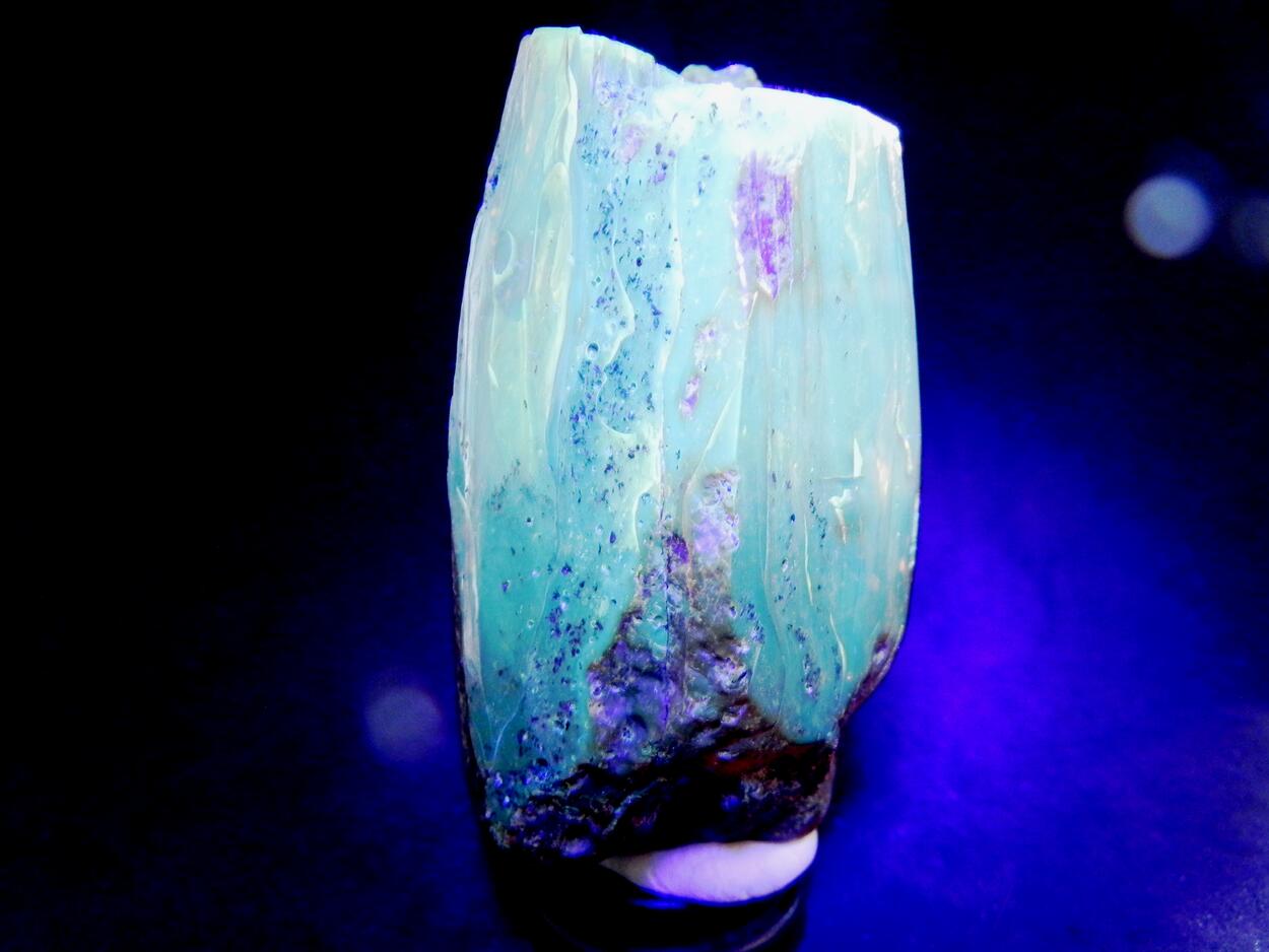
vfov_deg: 43.0
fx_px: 1210
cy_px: 476
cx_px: 634
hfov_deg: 55.3
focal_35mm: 33
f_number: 2.8
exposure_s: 1/4.3
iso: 400
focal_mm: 5.9
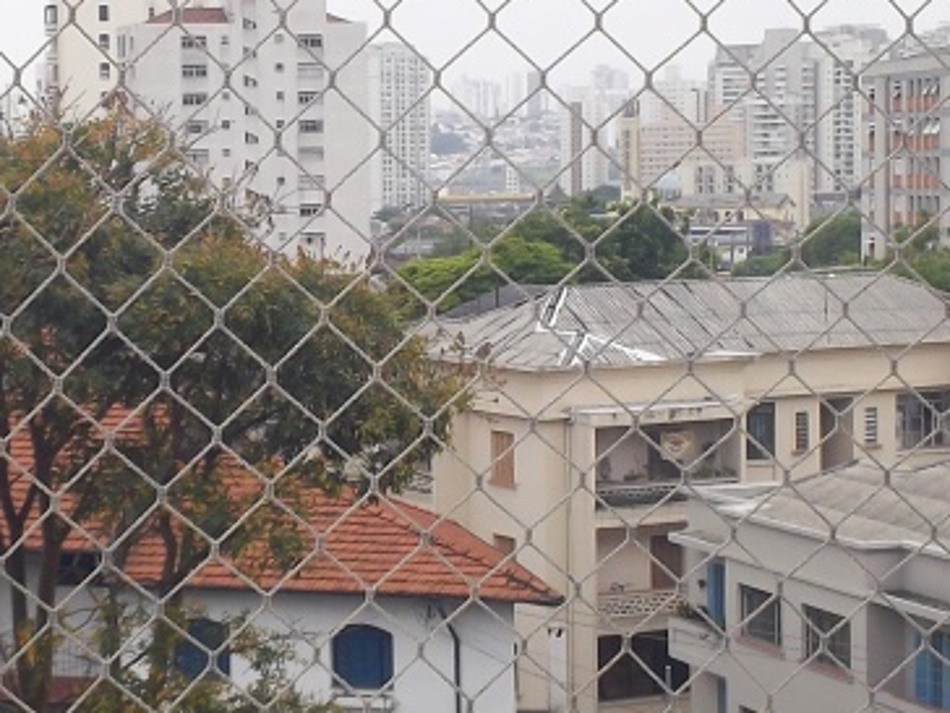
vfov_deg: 13.8
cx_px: 251
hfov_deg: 18.3
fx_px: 2937
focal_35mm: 107
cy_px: 319
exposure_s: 1/250
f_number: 4.5
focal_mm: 6.3
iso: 80
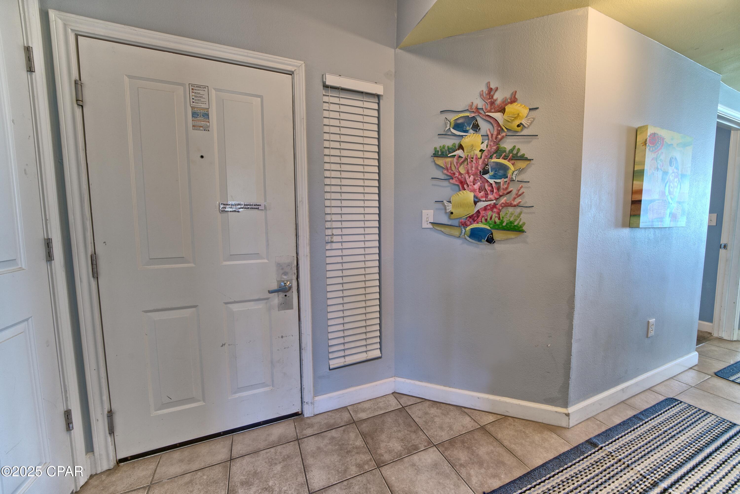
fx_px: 267
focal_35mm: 13
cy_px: 247
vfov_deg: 85.5
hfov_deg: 108.3
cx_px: 370
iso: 500
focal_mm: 13
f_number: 8
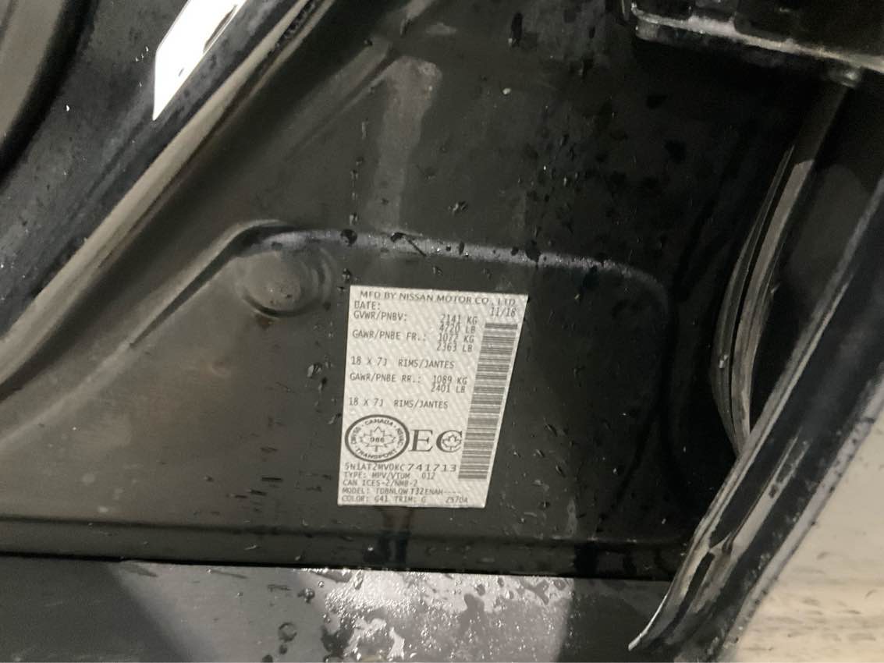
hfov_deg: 61.7
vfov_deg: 48.2
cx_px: 442
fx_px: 741
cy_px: 332
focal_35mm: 29
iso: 500
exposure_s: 1/24
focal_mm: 3
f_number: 1.8
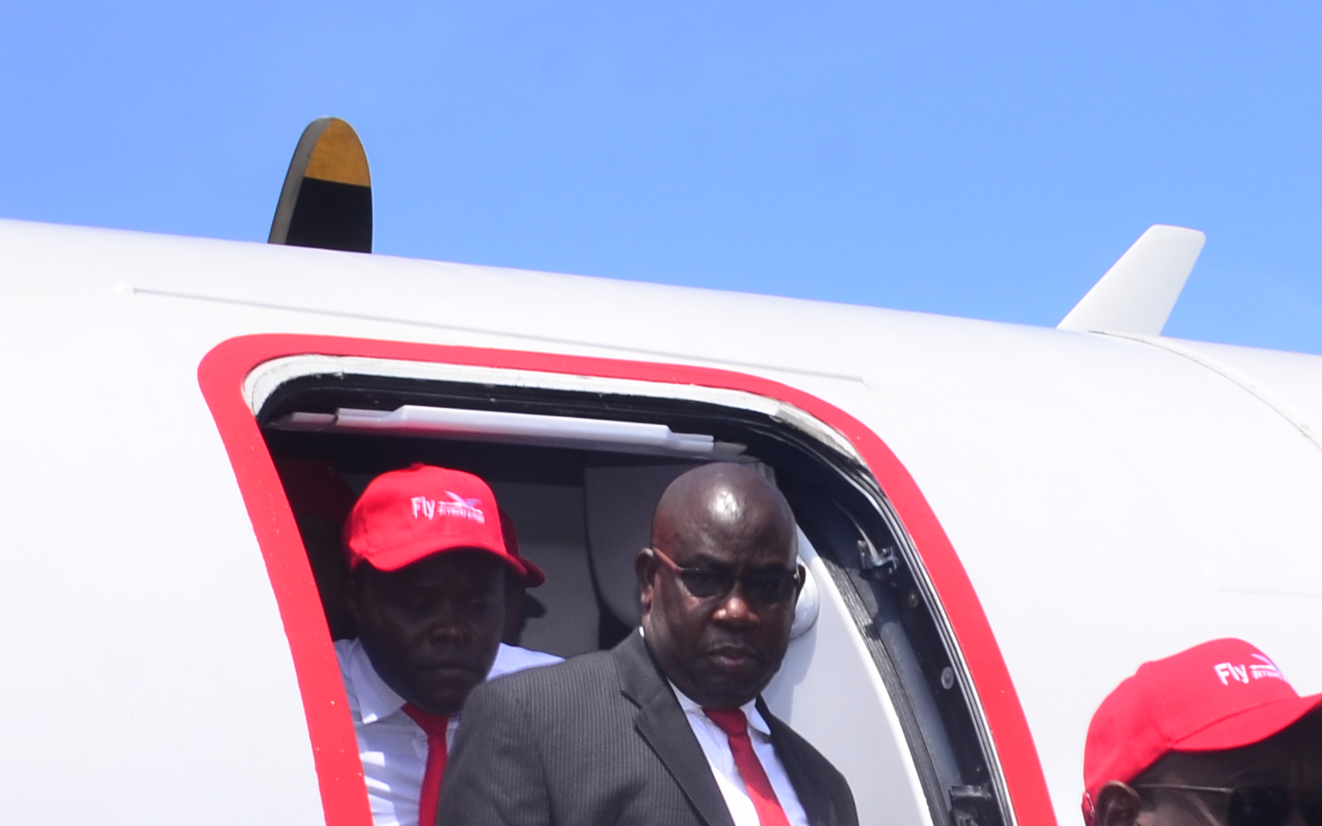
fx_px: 3134
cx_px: 875
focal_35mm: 87
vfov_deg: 14.2
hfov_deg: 23.7
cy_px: 1171
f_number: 10
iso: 100
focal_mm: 18
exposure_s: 1/100
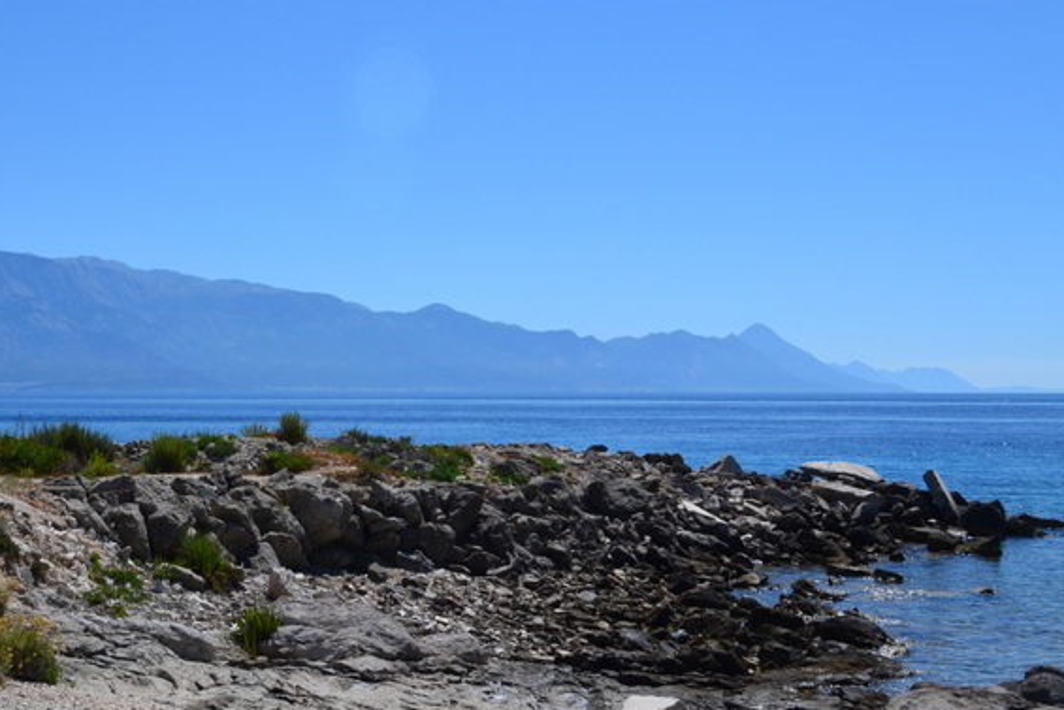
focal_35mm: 51
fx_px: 1508
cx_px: 350
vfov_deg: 26.5
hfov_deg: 38.4
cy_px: 311
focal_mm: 24
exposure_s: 1/500
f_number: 11
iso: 320
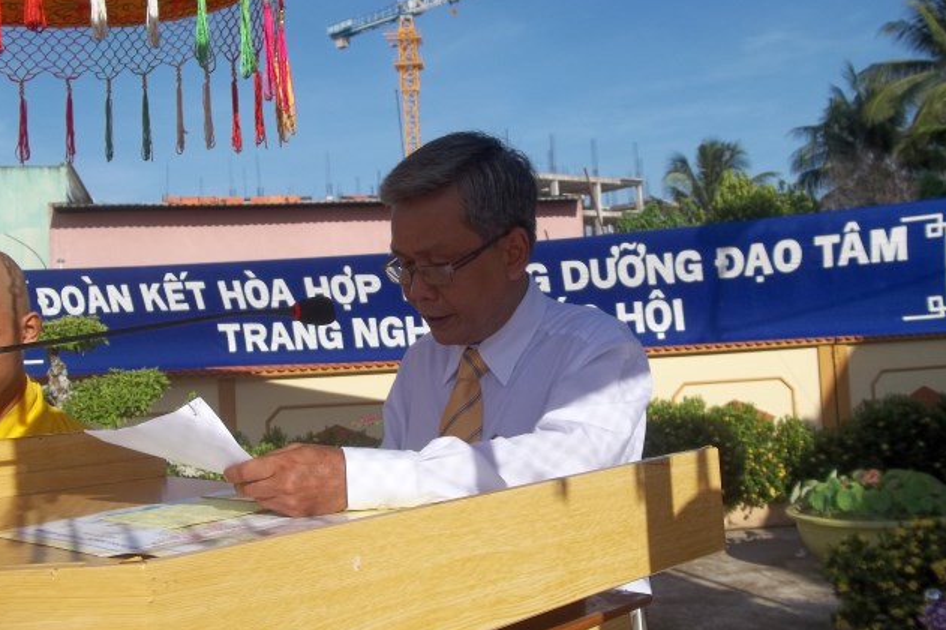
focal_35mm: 38
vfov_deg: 35.0
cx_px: 469
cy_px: 282
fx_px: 998
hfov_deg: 50.7
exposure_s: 1/250
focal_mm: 6.5
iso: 64
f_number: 8
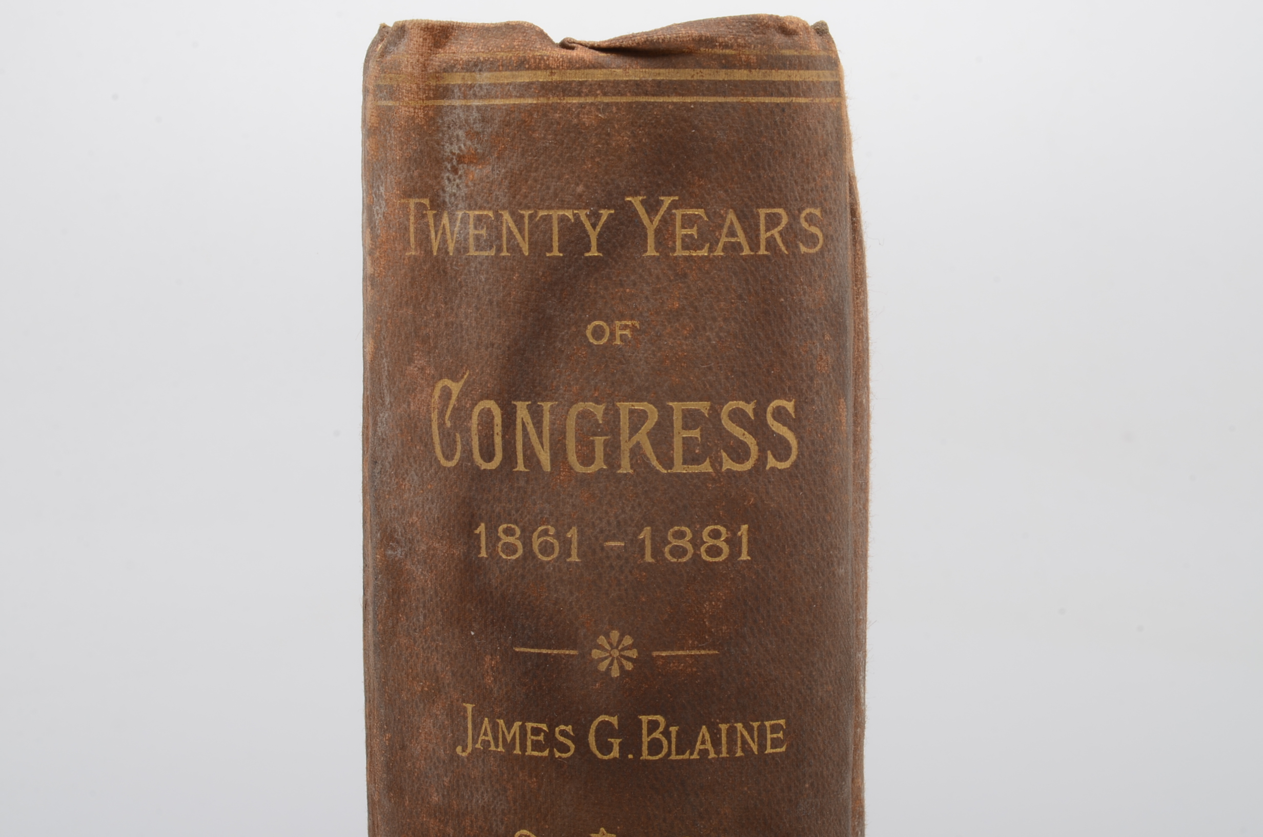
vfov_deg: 16.5
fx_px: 2888
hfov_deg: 24.7
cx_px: 632
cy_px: 418
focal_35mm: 82
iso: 100
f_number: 22
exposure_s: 1/160
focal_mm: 55
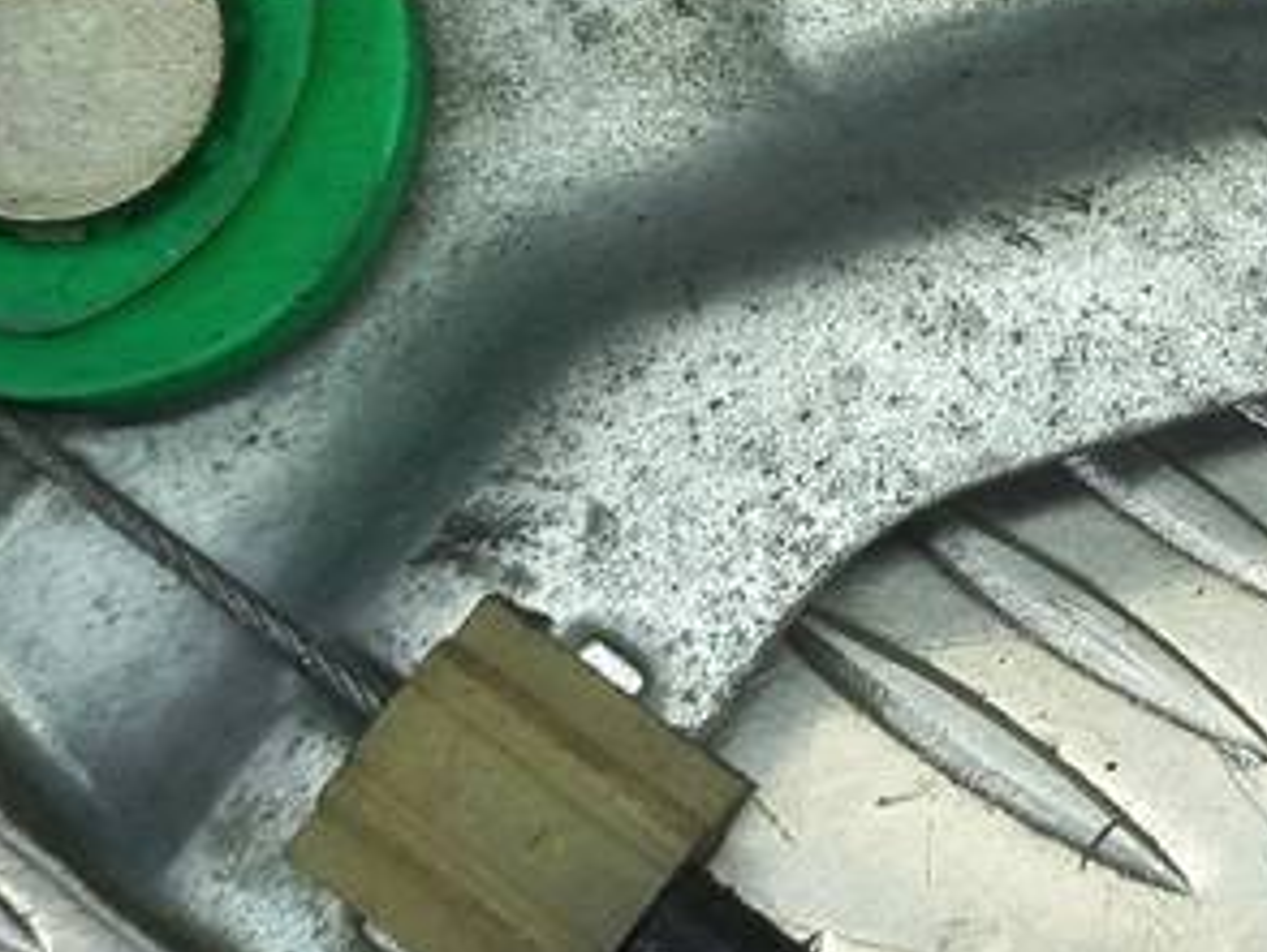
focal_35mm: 87
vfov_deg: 16.9
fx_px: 3187
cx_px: 1189
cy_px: 284
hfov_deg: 21.9
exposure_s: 1/50
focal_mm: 4.6
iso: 64
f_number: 1.8
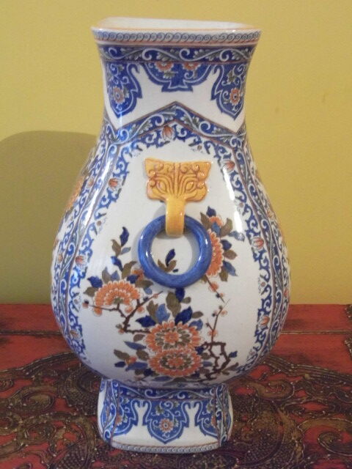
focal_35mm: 42
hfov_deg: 34.3
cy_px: 234
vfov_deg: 44.8
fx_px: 569
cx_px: 176
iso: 400
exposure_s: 1/8
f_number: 3.3
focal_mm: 7.6
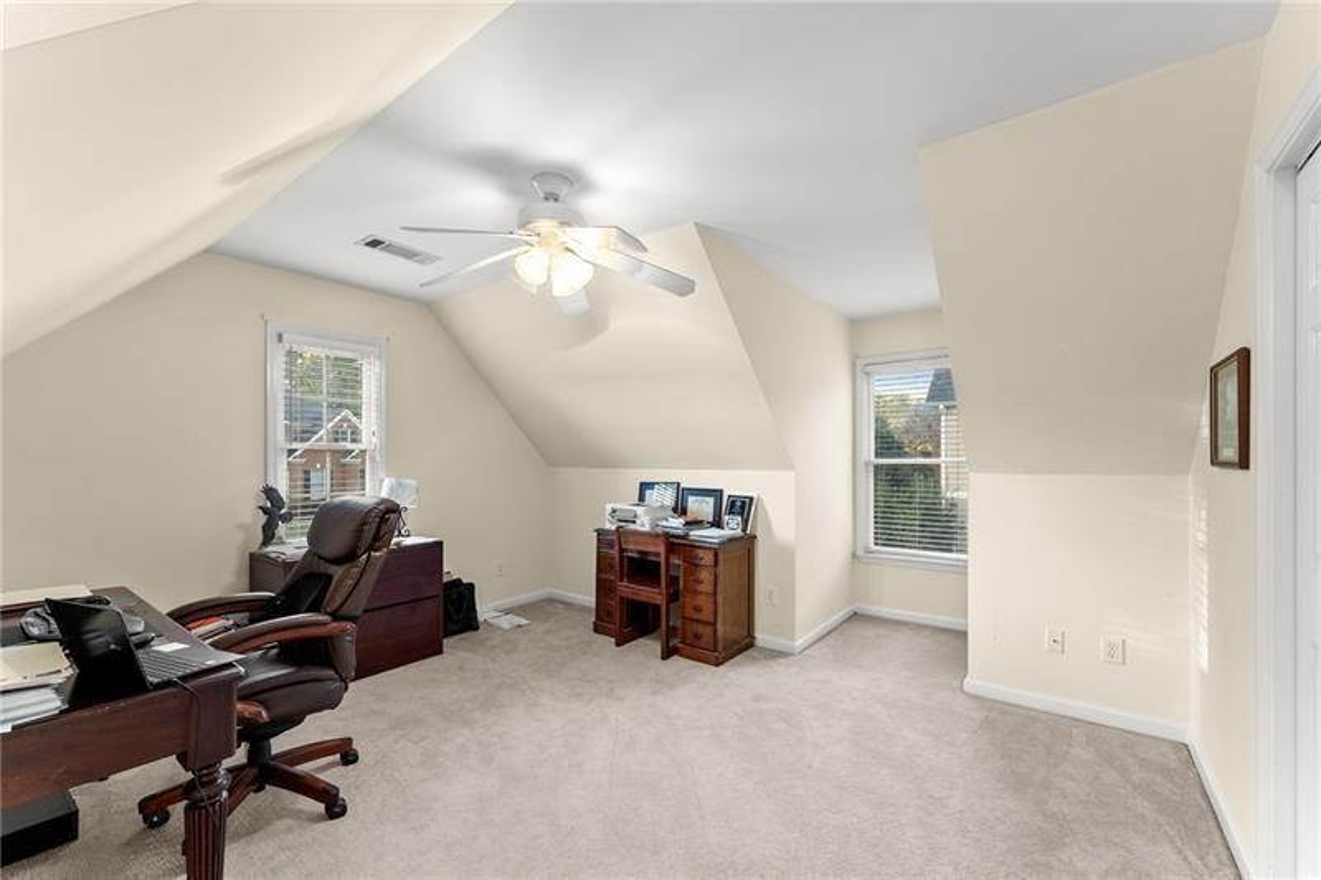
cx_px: 660
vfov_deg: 81.2
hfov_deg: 104.3
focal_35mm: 14
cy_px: 440
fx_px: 514
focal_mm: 14
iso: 640
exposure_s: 1/3
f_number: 10
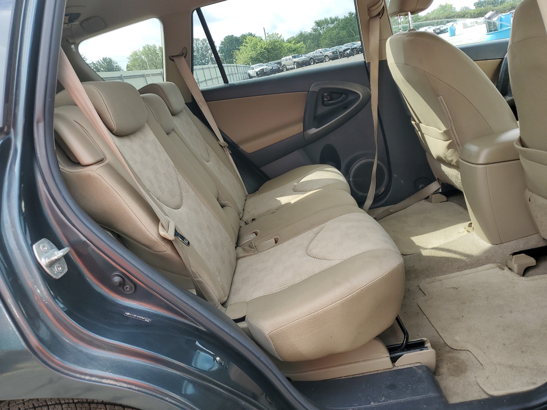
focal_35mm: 26
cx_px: 274
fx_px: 411
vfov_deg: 53.1
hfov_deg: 67.3
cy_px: 205
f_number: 1.5
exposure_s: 1/435
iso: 50
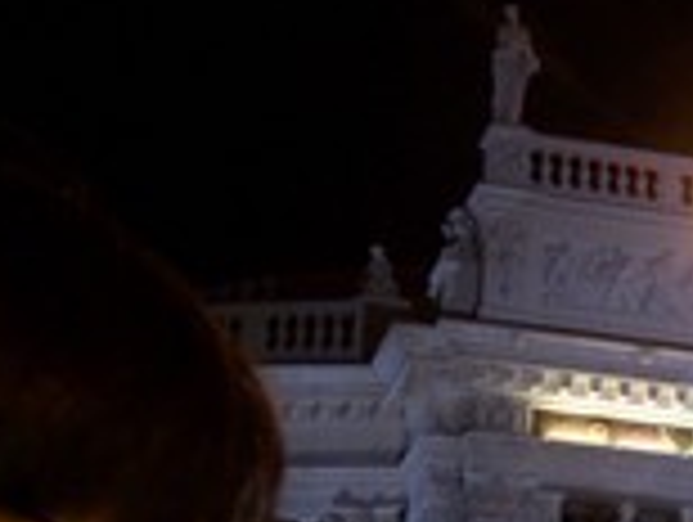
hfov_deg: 17.5
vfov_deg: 13.1
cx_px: 590
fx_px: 2226
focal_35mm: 111
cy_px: 585
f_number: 2.8
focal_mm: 6.3
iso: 140
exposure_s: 1/8
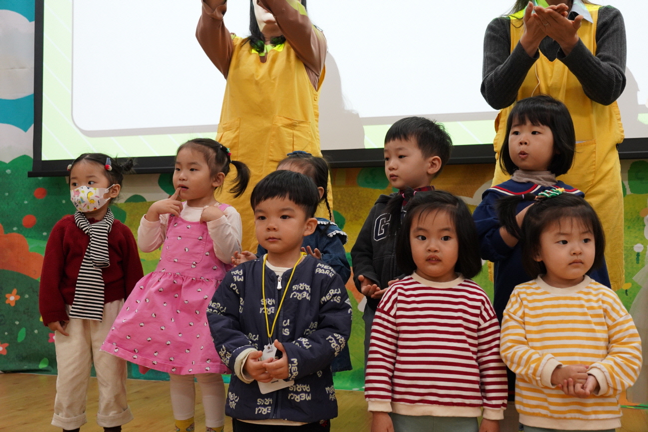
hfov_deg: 43.6
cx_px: 324
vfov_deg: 29.9
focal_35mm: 45
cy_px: 216
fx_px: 810
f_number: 5.6
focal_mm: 45
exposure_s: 1/160
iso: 2500
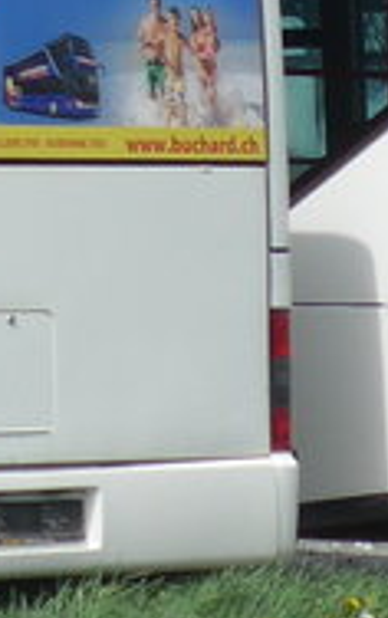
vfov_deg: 5.9
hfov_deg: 3.5
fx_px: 5920
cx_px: -1545
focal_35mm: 351
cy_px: -164
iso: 80
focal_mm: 10.7
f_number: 3.3
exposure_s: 1/1600
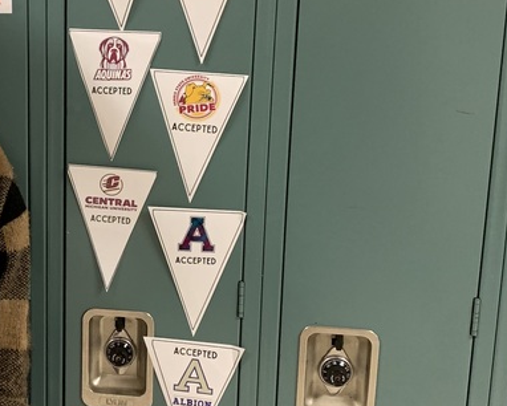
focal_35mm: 68
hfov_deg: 27.0
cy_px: 184
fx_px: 1021
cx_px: 54
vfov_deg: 22.5
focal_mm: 4.25
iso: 250
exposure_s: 1/40
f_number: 1.8
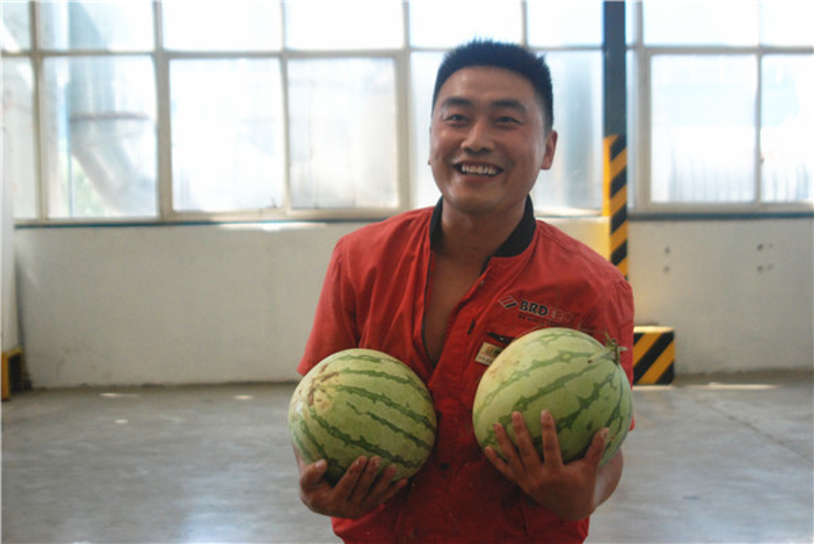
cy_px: 272
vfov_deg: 25.8
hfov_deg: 37.8
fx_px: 1188
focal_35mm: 52
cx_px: 407
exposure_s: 1/640
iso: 800
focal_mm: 35
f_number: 3.8
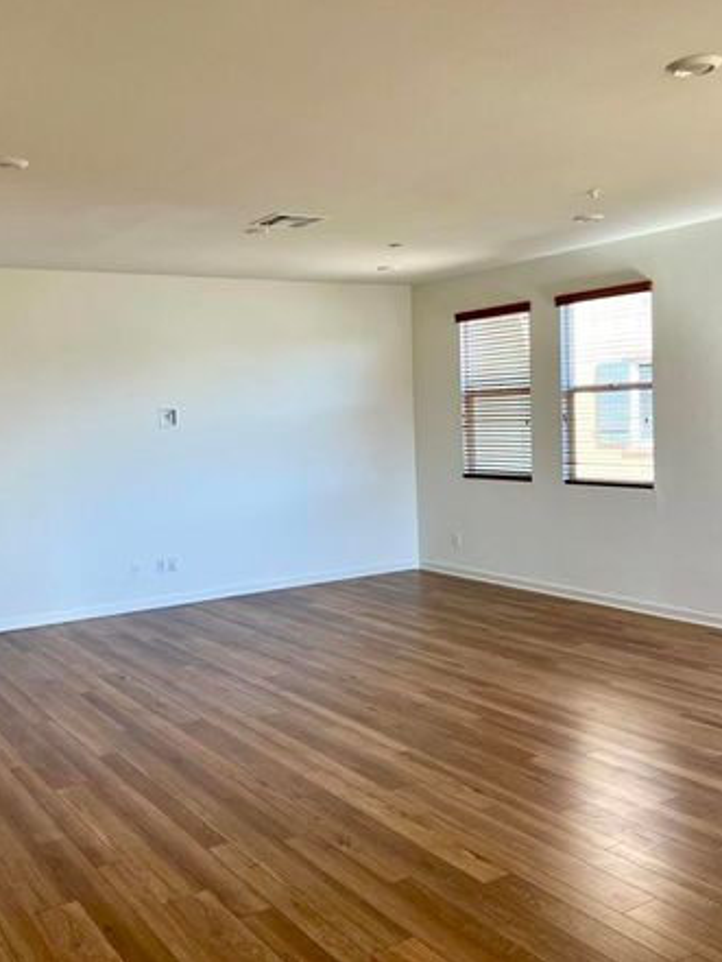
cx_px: 327
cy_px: 481
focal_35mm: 35
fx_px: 973
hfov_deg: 40.7
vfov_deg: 52.6
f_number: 1.5
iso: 64
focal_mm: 5.7
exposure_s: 1/120
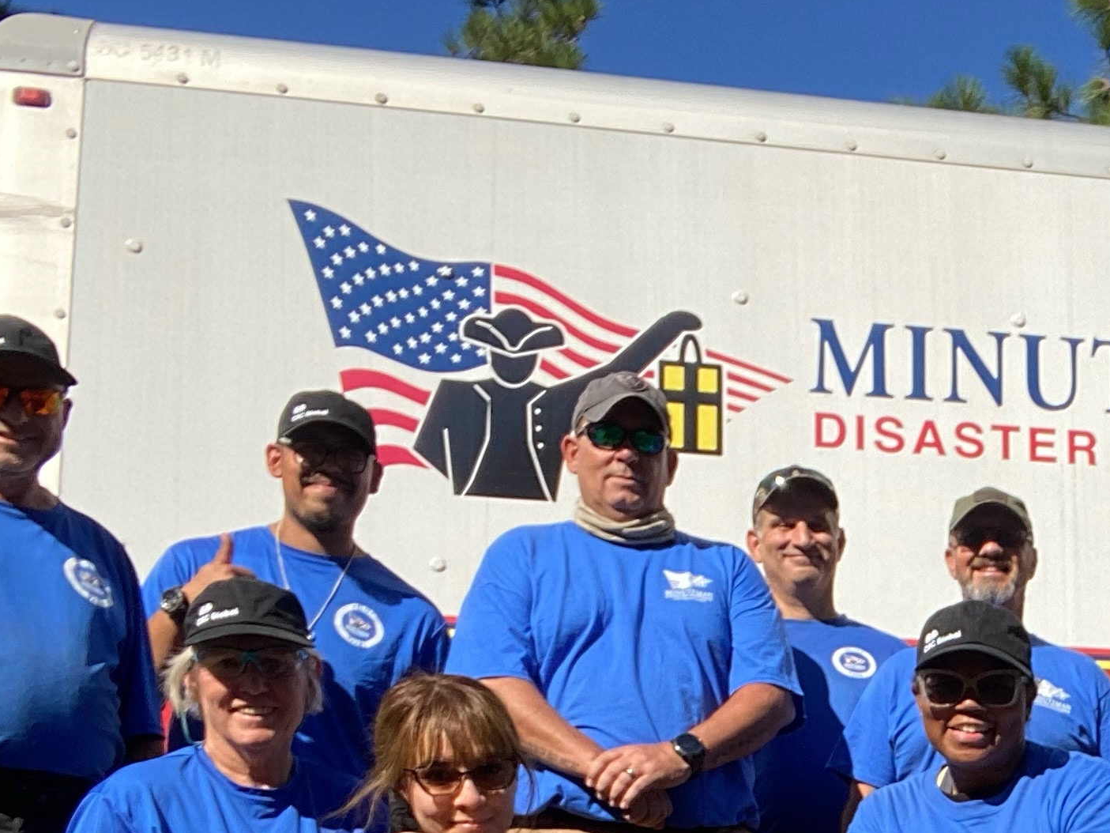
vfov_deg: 20.6
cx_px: 1172
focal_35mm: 66
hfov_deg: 27.3
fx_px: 2117
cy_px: 1027
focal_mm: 2.71
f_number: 2.2
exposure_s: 1/1125
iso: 25
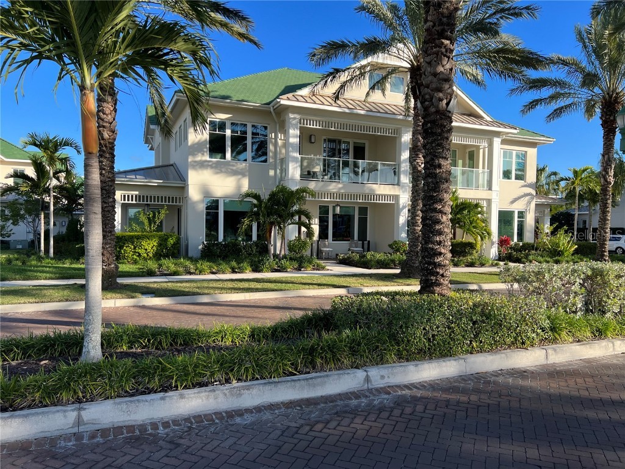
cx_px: 312
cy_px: 234
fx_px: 469
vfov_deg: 53.1
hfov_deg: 67.3
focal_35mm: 26
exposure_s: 1/1779
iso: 50
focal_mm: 5.7
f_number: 1.5
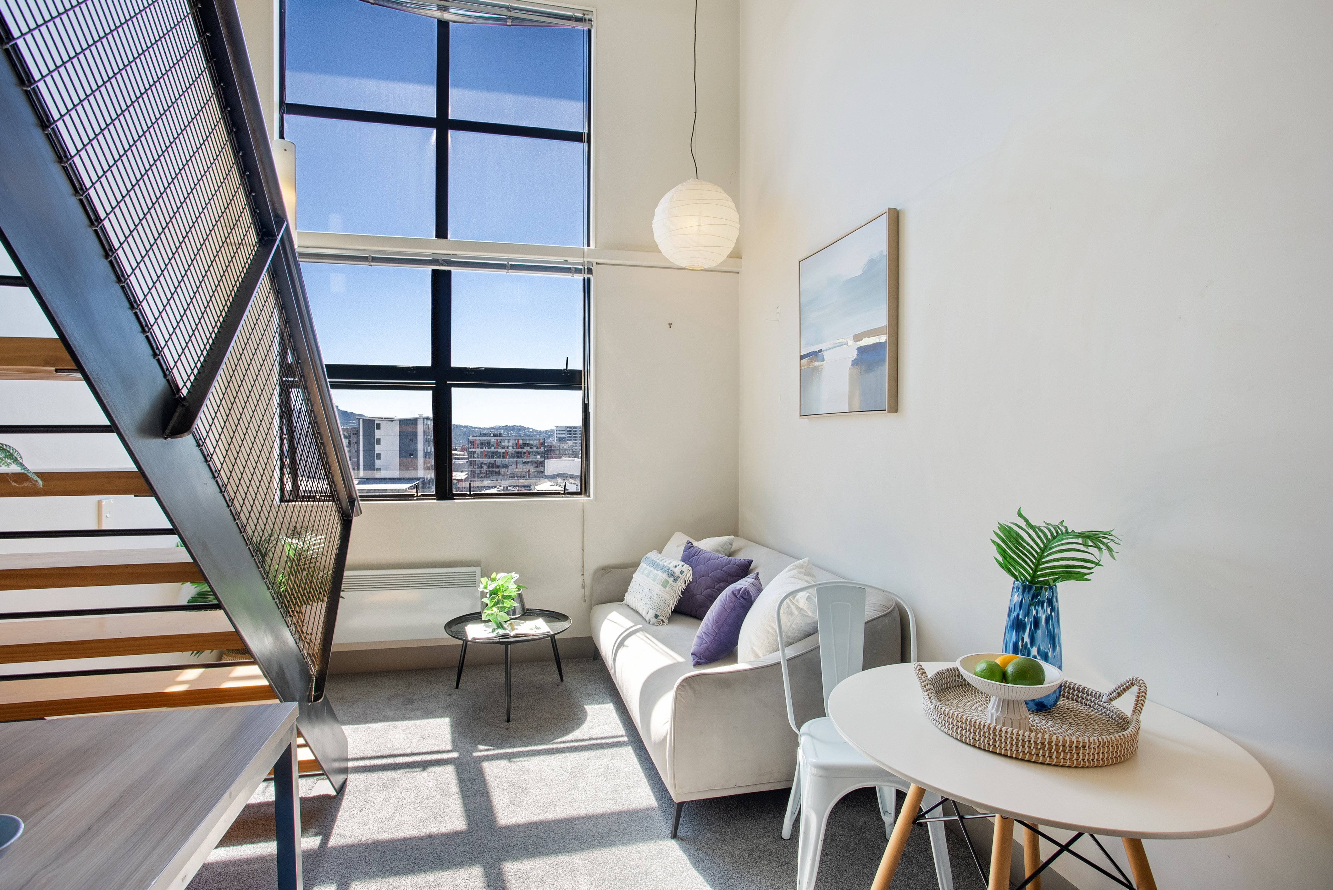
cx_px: 666
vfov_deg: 70.5
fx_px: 630
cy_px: 445
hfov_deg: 93.2
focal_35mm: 17
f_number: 8
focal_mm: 17
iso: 800
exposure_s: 1/320
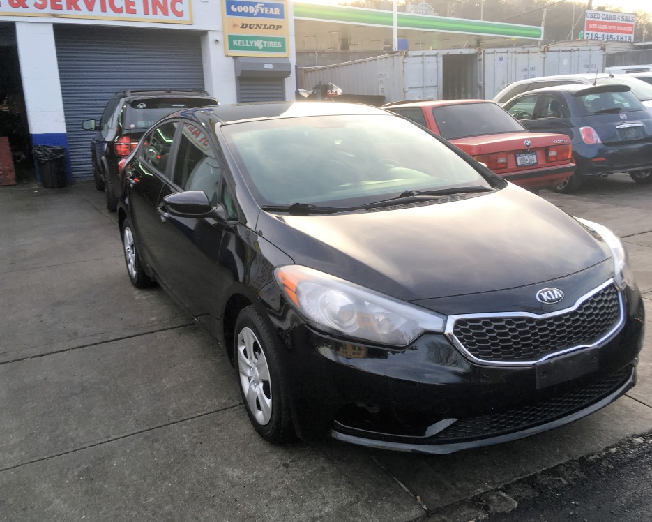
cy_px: 260
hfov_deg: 57.2
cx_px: 328
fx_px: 598
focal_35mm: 31
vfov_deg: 47.1
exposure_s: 1/120
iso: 32
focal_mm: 4.15
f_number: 2.2
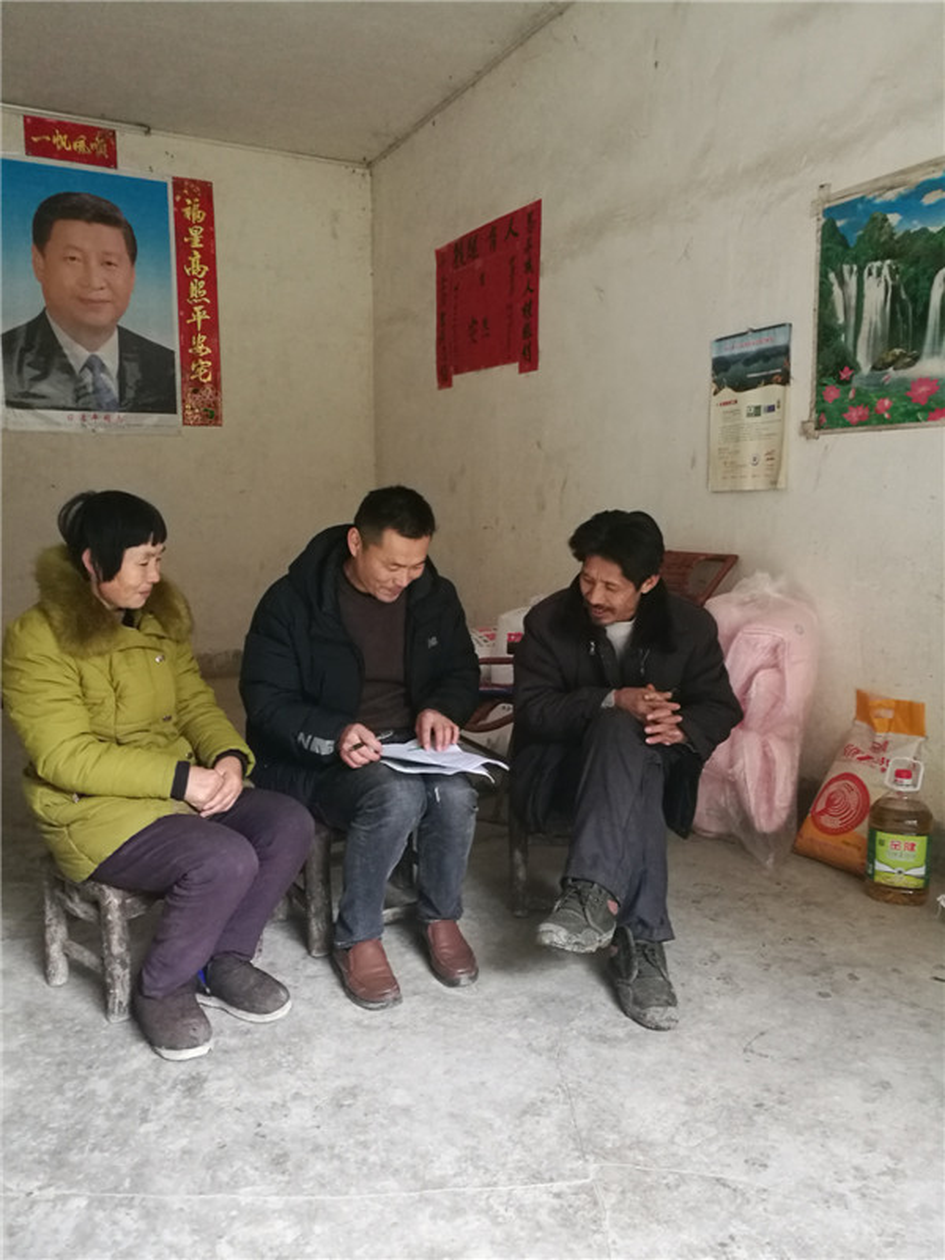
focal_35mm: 27
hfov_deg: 51.4
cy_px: 630
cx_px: 472
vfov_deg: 65.3
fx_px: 983
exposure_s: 1/25
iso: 500
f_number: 2.2
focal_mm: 4.5
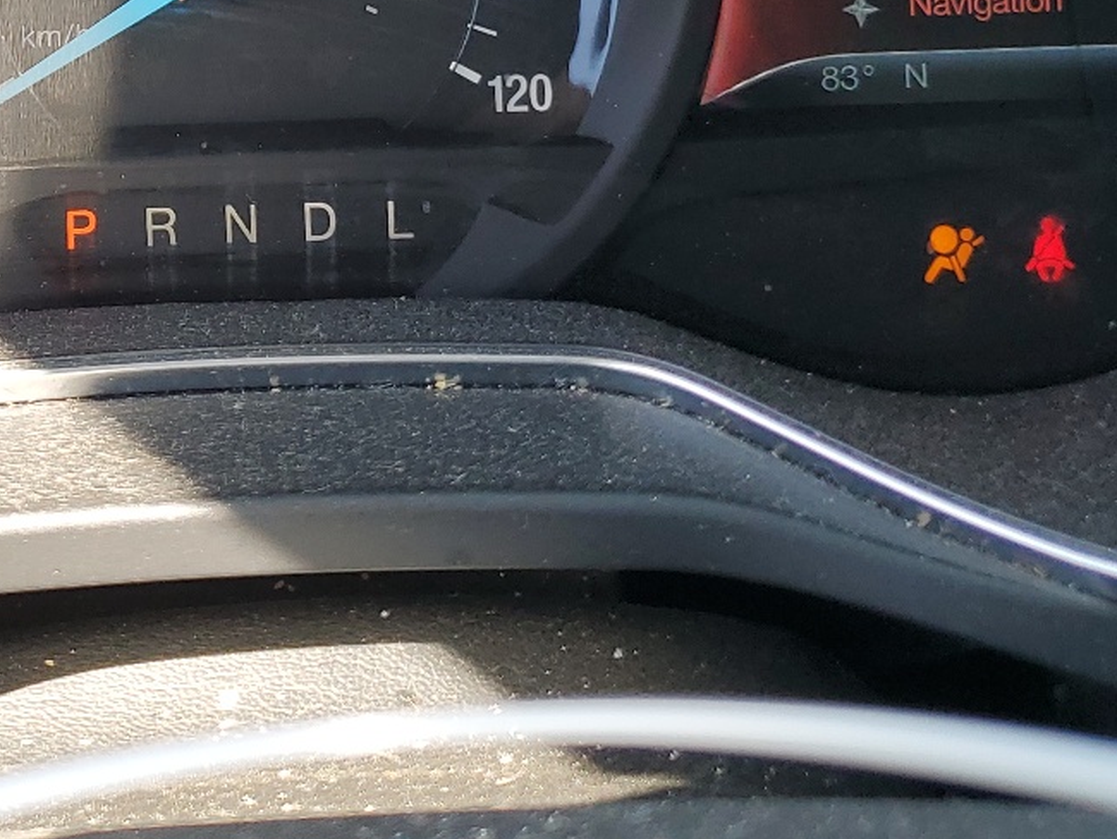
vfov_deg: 21.2
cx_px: 182
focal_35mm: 64
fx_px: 2066
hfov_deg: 29.4
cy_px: -191
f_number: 1.5
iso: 50
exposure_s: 1/167
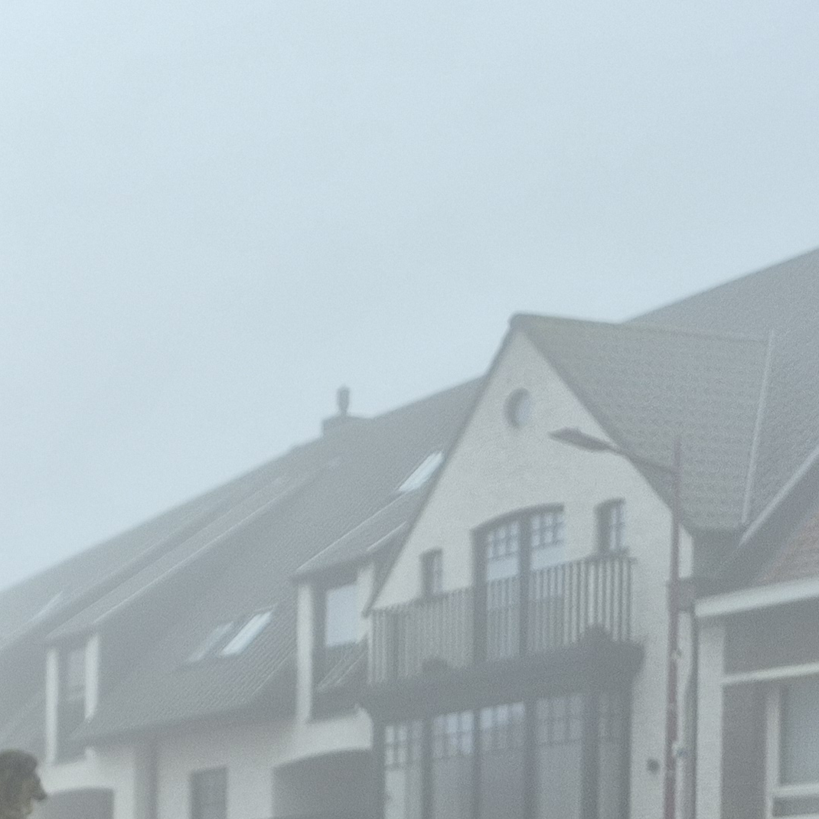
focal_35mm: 76
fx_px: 2034
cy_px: 987
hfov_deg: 19.0
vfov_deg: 21.2
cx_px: -529
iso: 64
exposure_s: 1/180
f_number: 1.8
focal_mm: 5.4
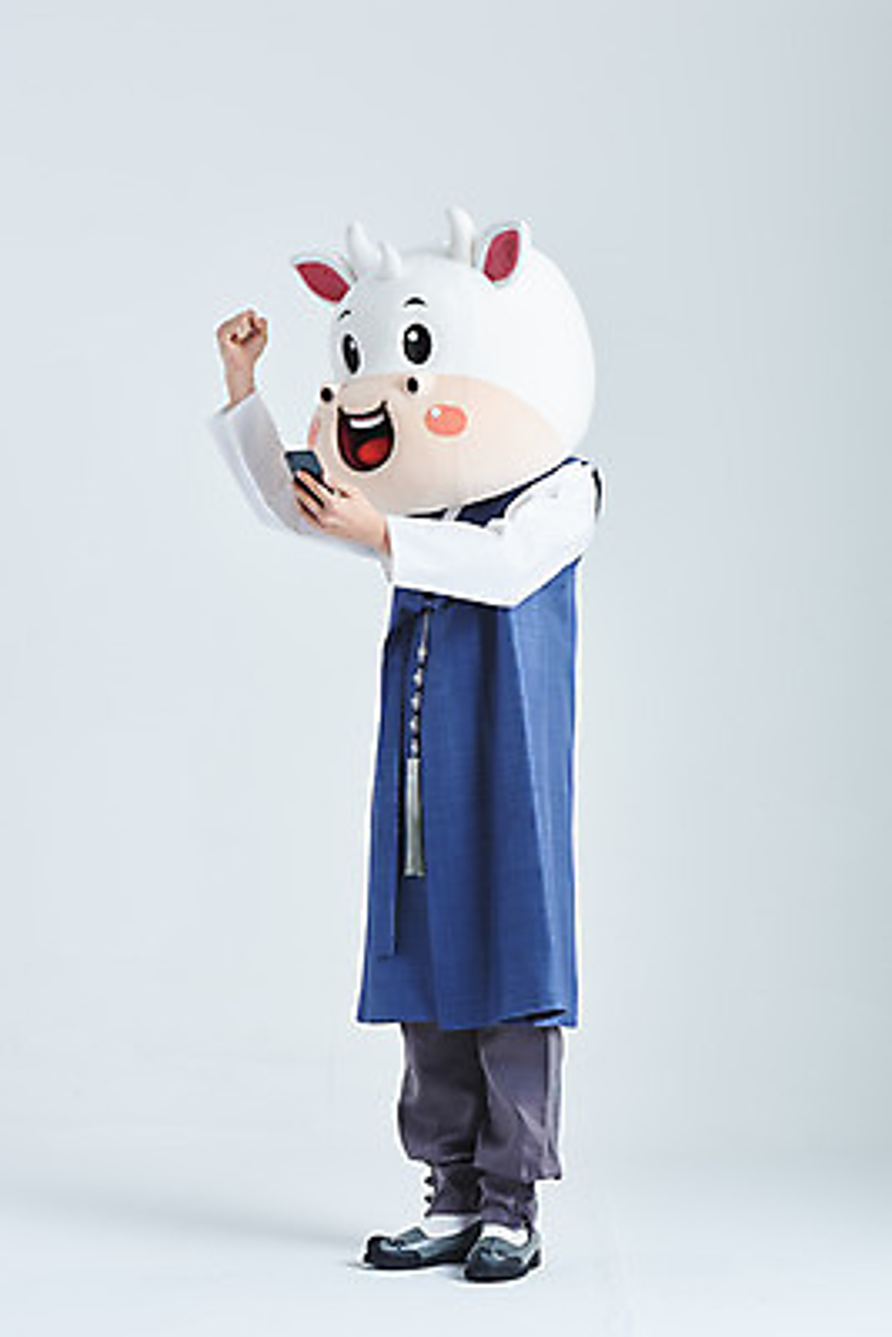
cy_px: 668
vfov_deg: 25.4
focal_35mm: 80
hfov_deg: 17.1
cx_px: 446
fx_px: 2971
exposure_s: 1/125
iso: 100
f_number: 11
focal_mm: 80
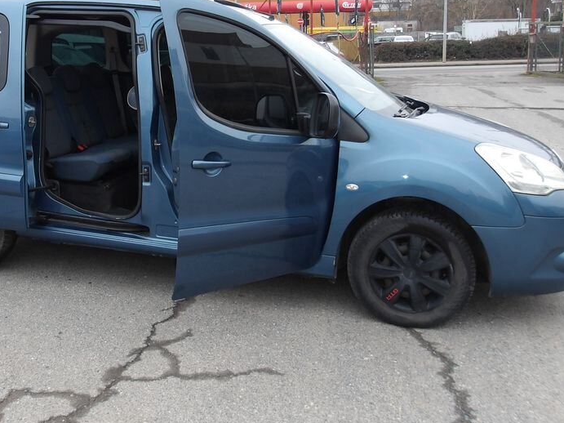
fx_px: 652
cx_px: 181
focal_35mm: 40
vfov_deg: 35.3
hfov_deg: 46.0
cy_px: 114
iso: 100
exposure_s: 1/60
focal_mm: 4.9
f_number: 3
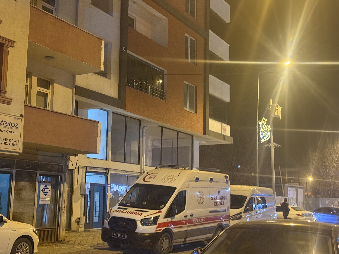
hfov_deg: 39.7
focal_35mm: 48
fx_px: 470
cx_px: 170
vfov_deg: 30.3
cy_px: 127
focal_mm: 6.76
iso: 640
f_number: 1.78
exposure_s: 1/25
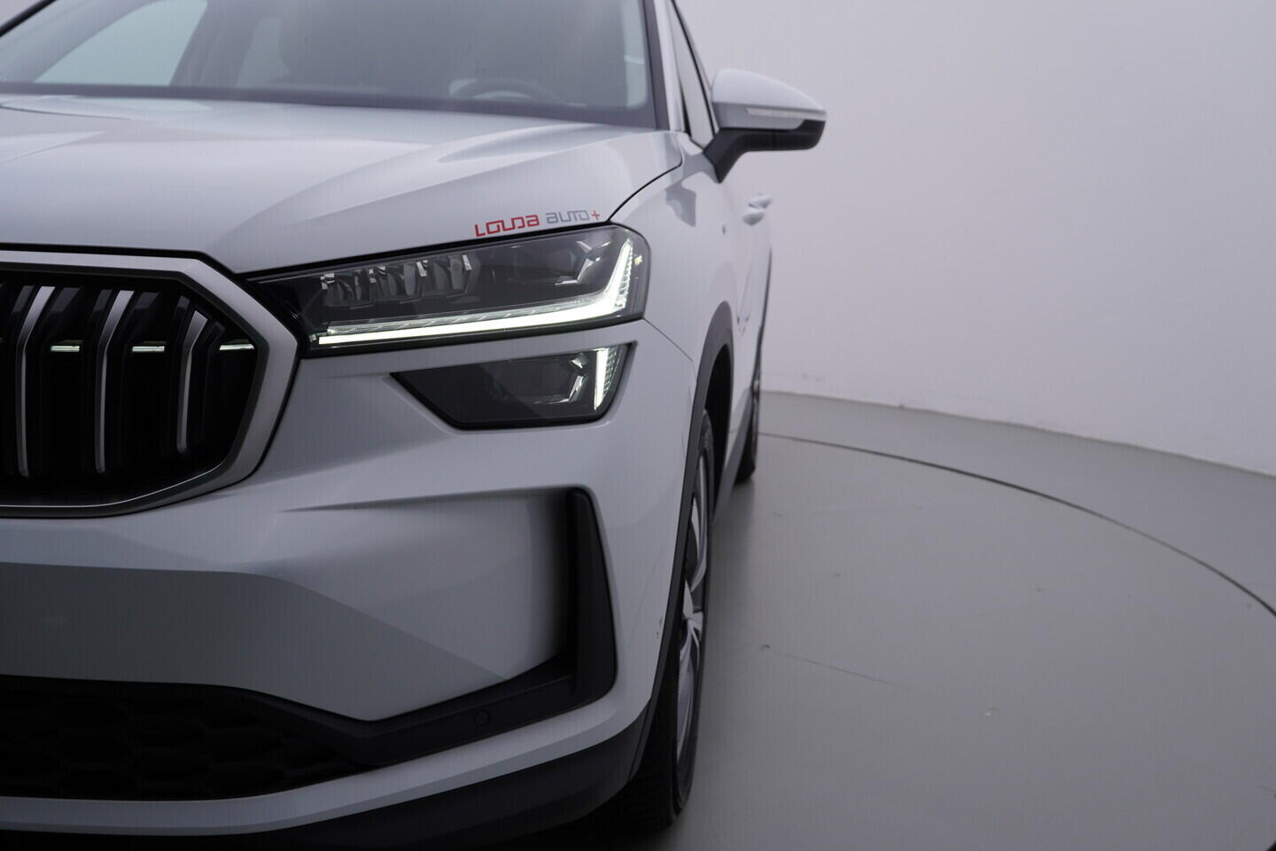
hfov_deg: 53.1
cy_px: 426
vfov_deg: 36.9
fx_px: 1276
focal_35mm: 36
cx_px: 638
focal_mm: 24
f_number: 4.5
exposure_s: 1/125
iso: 125
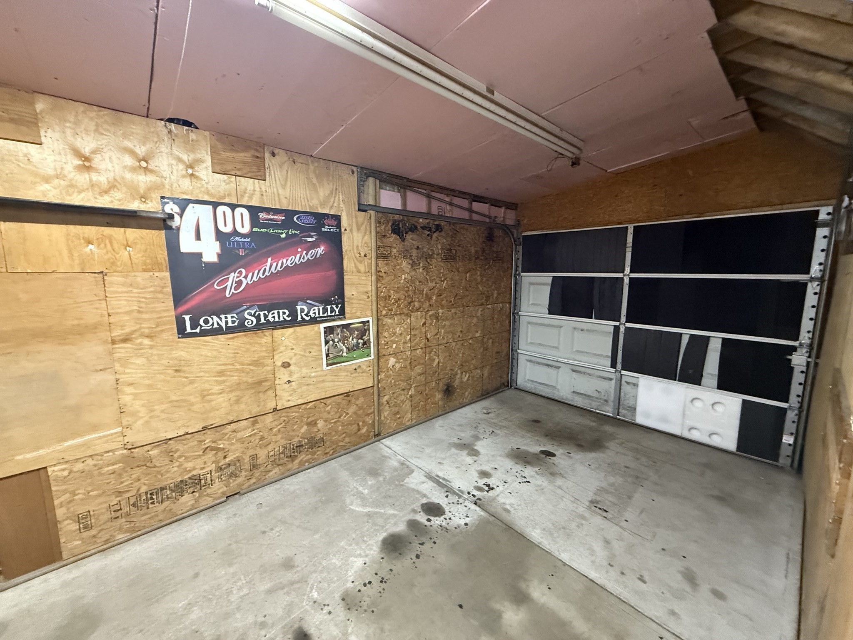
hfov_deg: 102.1
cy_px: 320
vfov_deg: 85.7
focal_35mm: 14
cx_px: 426
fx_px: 345
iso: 640
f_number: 2.2
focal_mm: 2.22
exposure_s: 1/60
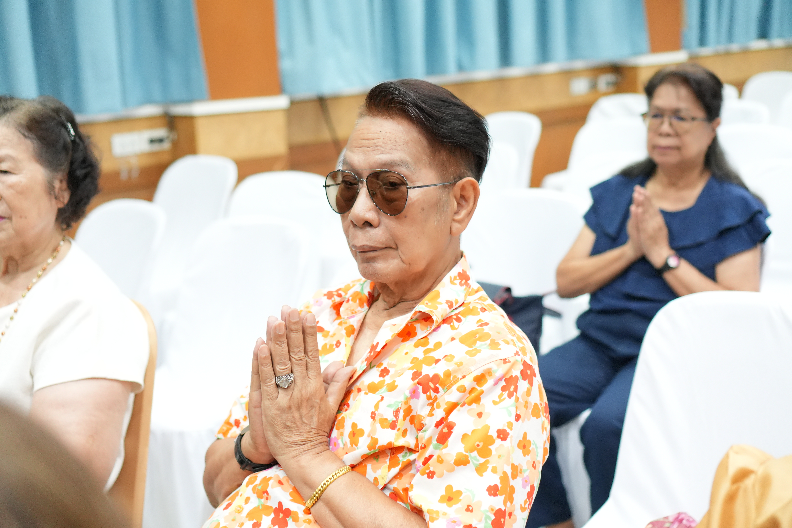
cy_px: 264
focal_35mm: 52
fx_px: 1155
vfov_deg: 25.8
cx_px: 396
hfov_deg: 37.9
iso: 2000
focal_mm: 35
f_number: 2.2
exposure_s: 1/160
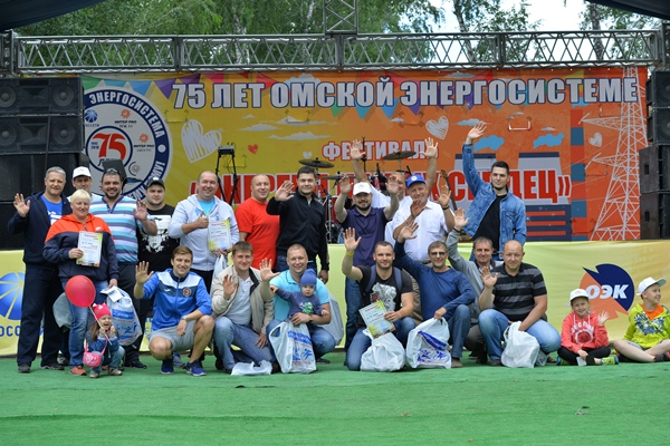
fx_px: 1303
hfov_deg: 28.8
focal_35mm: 70
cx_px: 335
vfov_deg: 19.5
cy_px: 223
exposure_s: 1/400
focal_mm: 70
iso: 200
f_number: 5.6
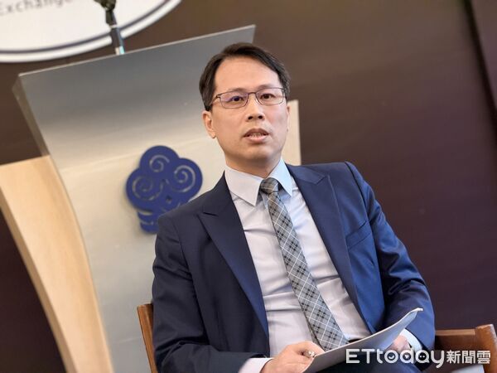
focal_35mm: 100
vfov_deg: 14.8
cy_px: 186
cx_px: 248
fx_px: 1436
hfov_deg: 19.6
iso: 640
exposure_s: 1/60
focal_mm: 16.89
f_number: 2.8
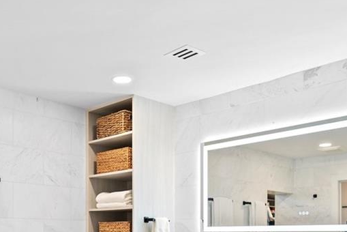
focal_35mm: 44
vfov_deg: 28.5
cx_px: 112
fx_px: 424
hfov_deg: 43.8
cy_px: 236
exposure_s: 1/13
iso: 160
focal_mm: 14
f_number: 2.8
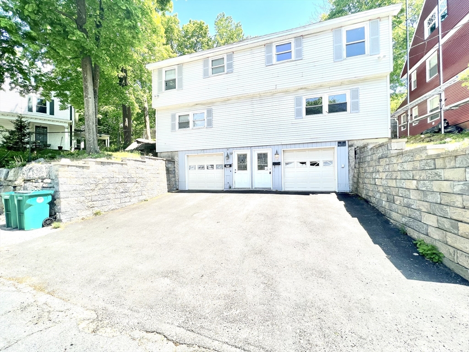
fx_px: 176
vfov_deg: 89.9
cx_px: 234
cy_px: 176
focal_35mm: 13
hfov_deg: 106.2
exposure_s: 1/769
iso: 32
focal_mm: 1.57
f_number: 1.8
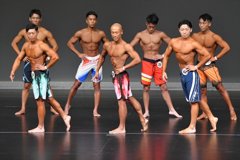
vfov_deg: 4.8
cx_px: 120
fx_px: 1899
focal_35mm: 285
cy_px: 80
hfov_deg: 7.2
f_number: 5.6
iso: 4000
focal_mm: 190
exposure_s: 1/400
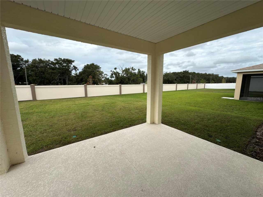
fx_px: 106
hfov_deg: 102.1
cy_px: 98
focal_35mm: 14
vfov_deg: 85.7
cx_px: 132
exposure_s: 1/1195
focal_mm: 2.22
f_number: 2.2
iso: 40
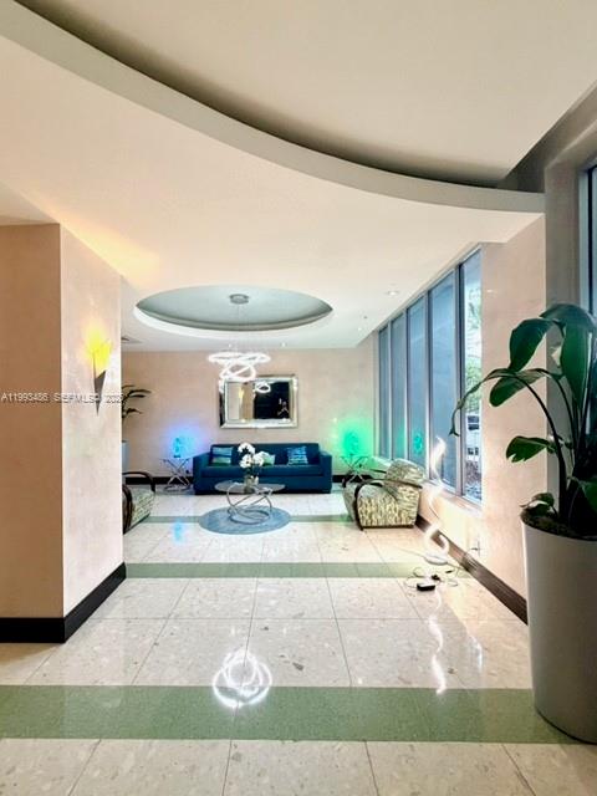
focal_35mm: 14
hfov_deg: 85.7
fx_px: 322
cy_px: 398
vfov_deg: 102.1
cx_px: 298
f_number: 2.2
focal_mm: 2.22
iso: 320
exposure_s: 1/60
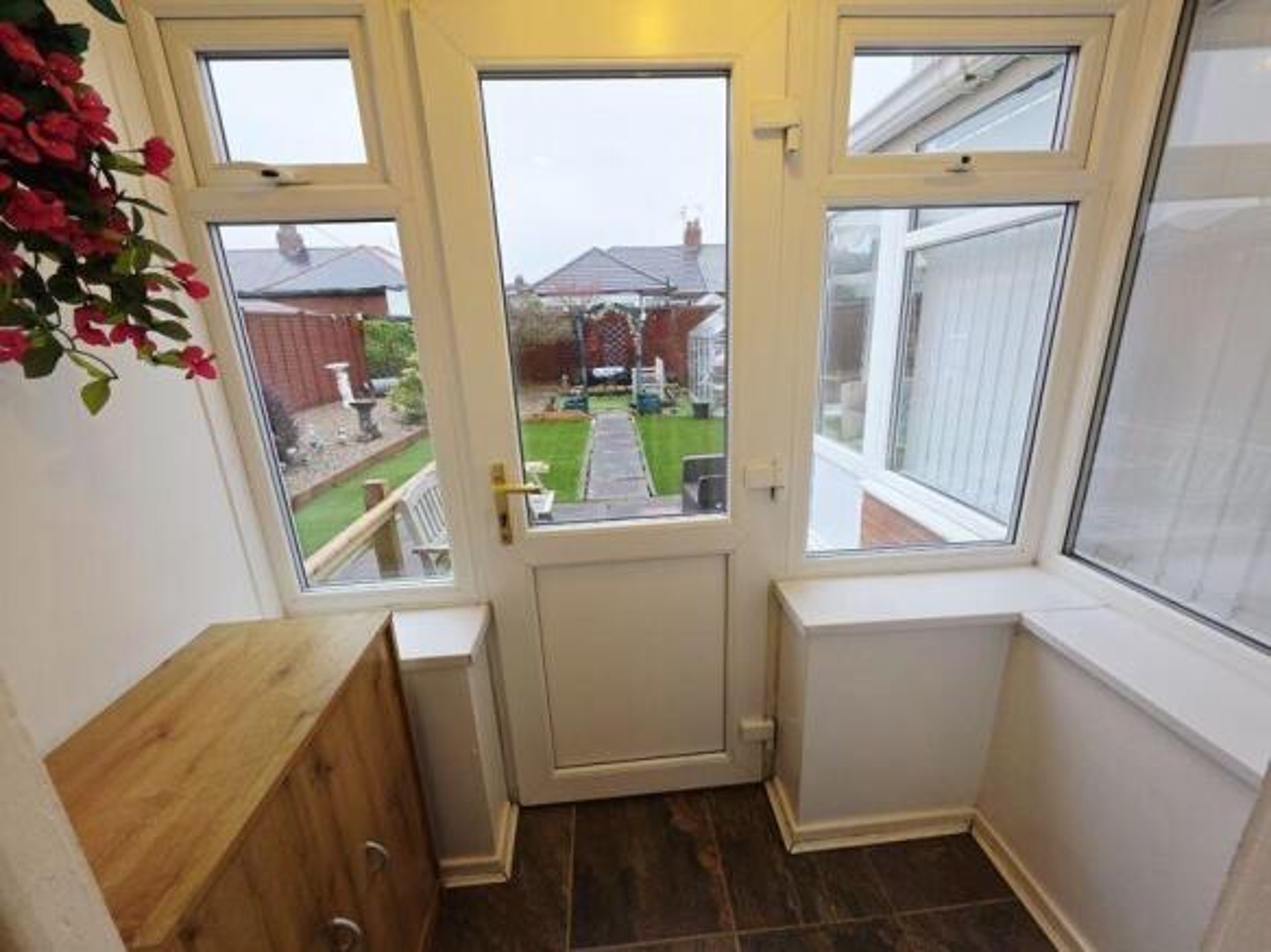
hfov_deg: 106.2
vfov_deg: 89.9
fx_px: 477
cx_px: 636
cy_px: 476
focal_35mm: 13
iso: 64
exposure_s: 1/100
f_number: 1.9
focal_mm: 2.2
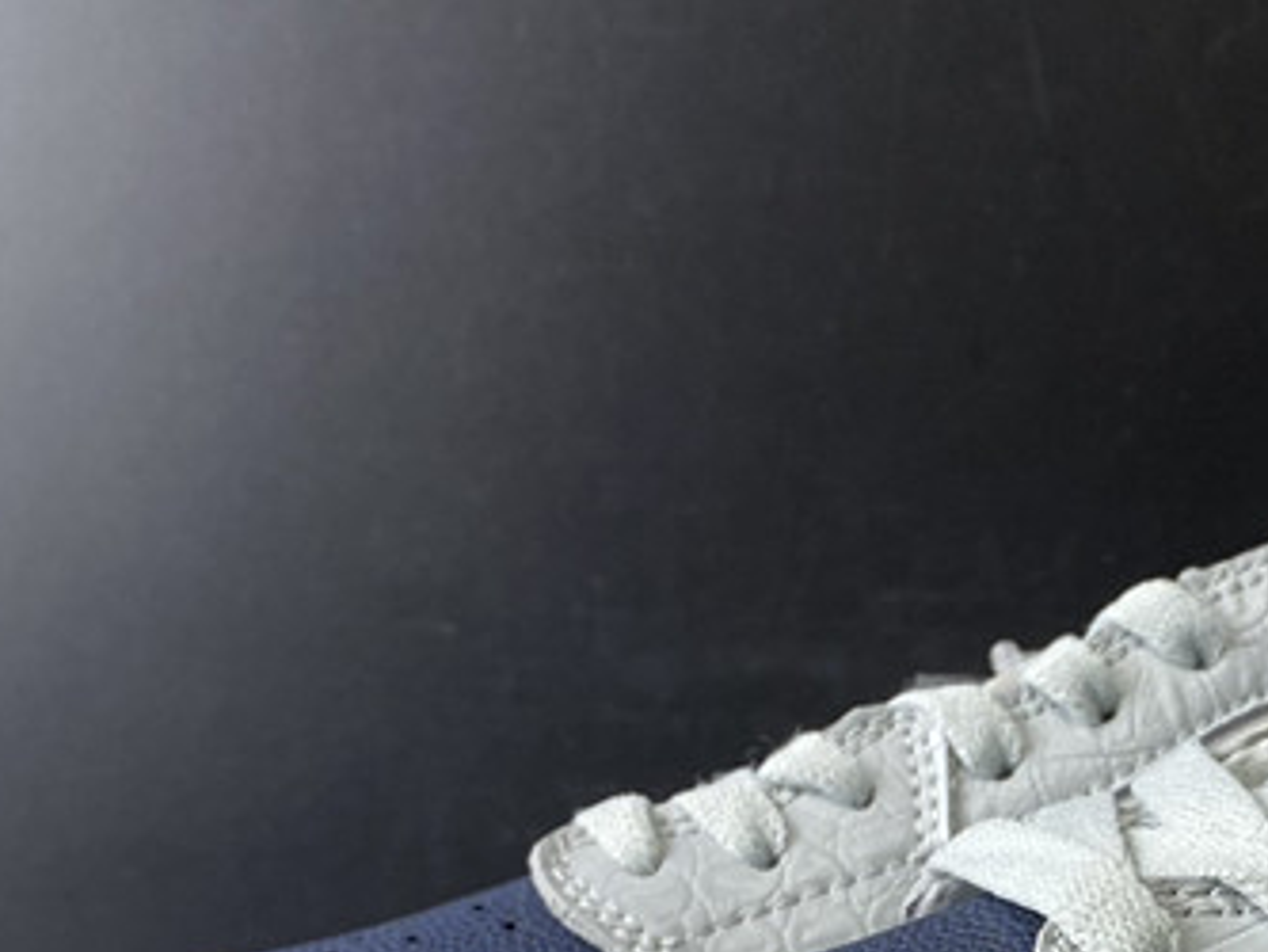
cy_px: 1146
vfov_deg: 18.0
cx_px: 1298
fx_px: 2858
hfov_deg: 23.8
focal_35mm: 78
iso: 80
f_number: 1.8
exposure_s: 1/100
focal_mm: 4.25
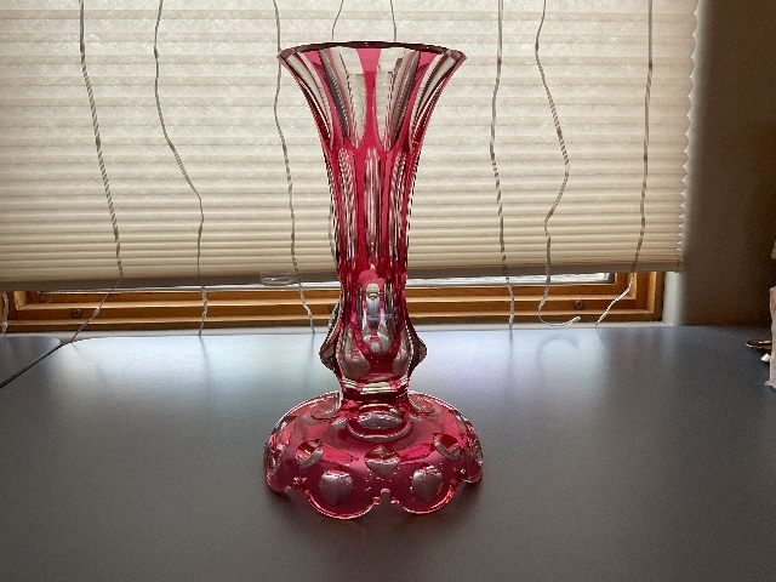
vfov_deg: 48.2
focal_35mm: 29
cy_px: 291
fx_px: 650
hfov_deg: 61.7
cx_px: 388
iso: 40
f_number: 1.8
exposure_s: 1/120
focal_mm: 3
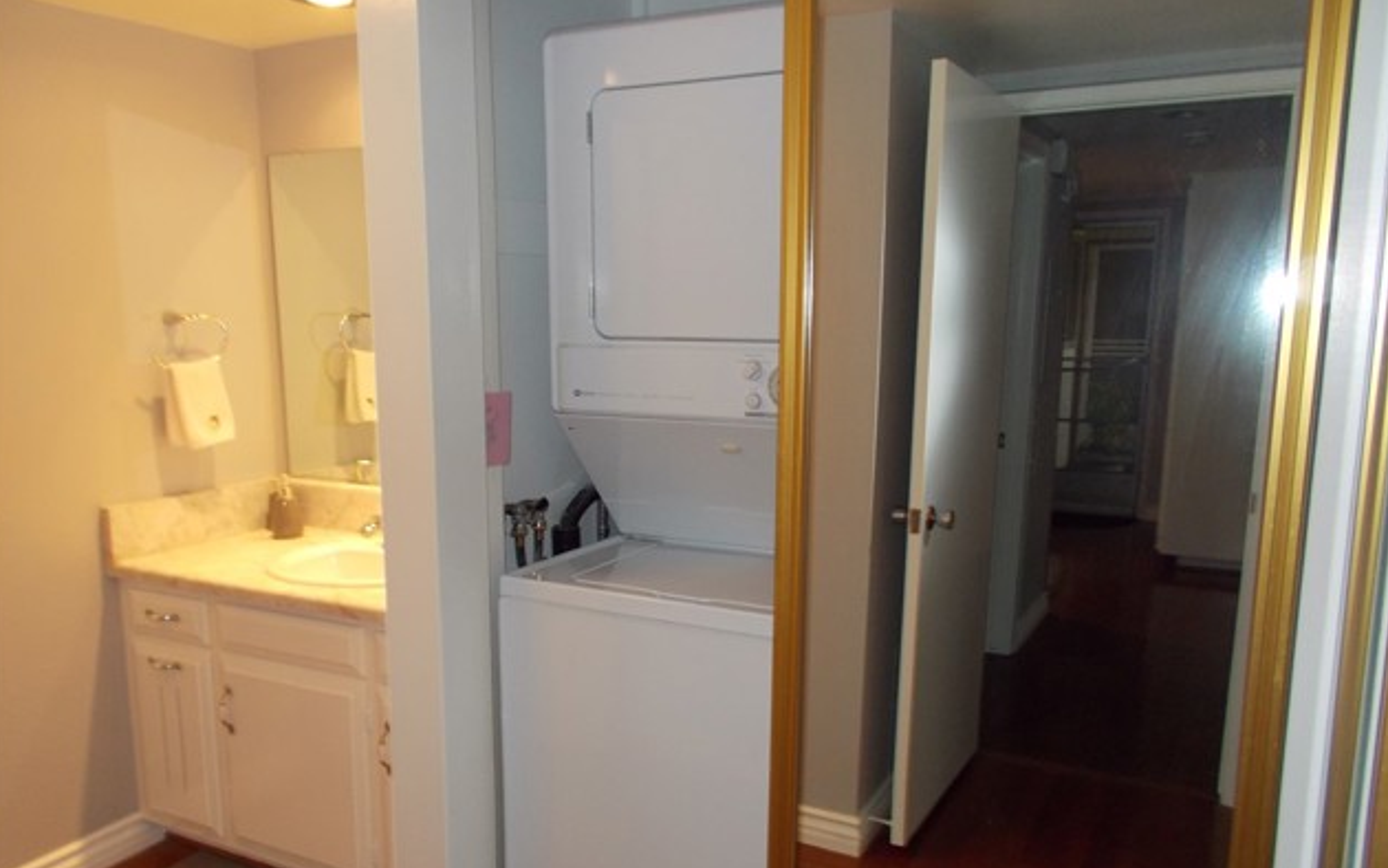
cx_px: 692
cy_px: 489
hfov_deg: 66.5
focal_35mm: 28
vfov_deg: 44.5
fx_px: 1059
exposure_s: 1/25
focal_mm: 4.6
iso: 200
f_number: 3.2
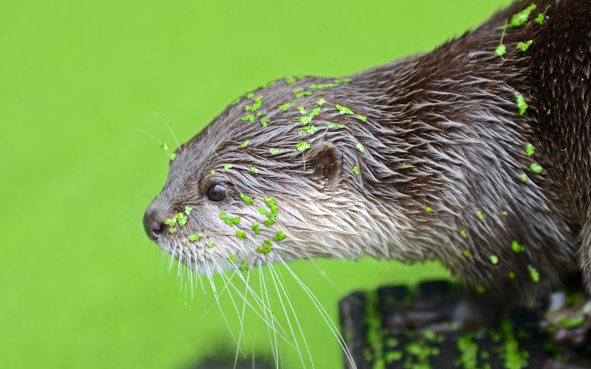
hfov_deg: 10.3
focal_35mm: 203
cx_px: 268
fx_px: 3270
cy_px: 214
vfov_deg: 6.5
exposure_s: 1/160
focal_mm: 112
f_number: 2.8
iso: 100
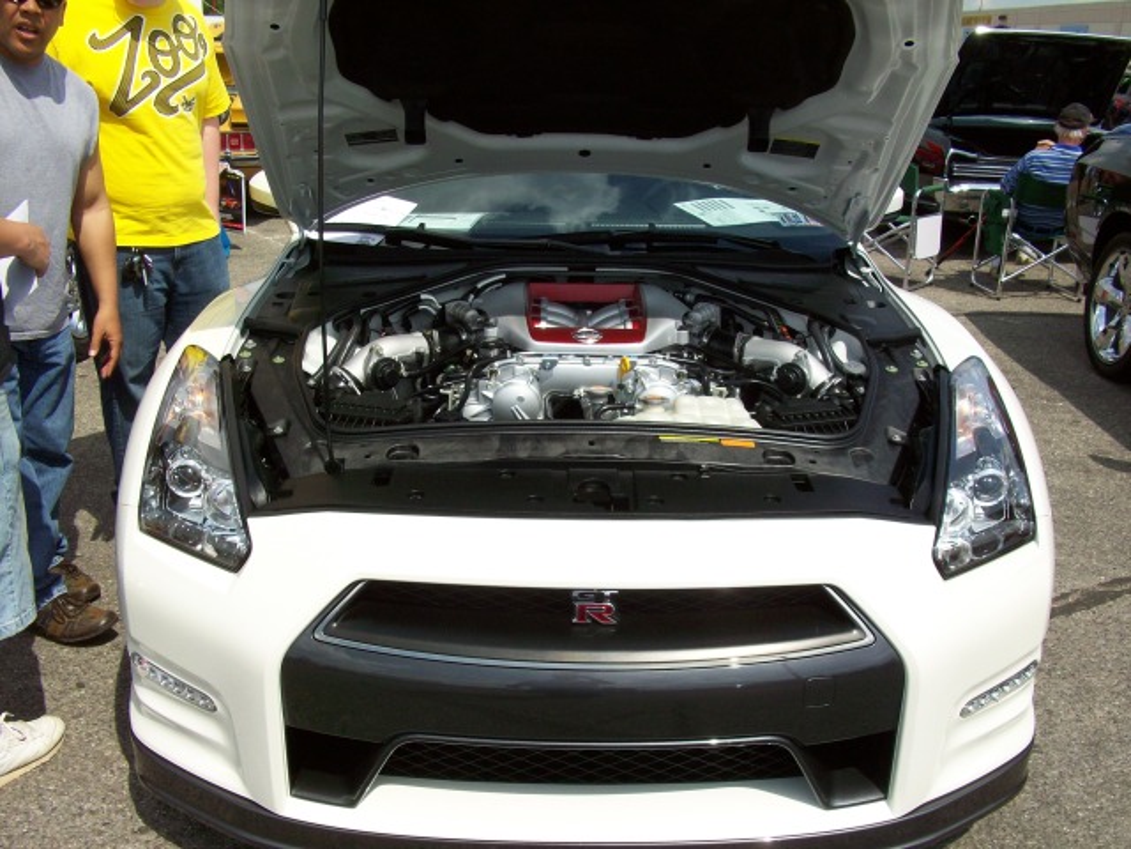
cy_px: 424
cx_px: 566
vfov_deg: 41.8
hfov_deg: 54.0
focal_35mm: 34
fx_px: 1111
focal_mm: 5.7
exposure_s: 1/521
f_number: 5.5
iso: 80
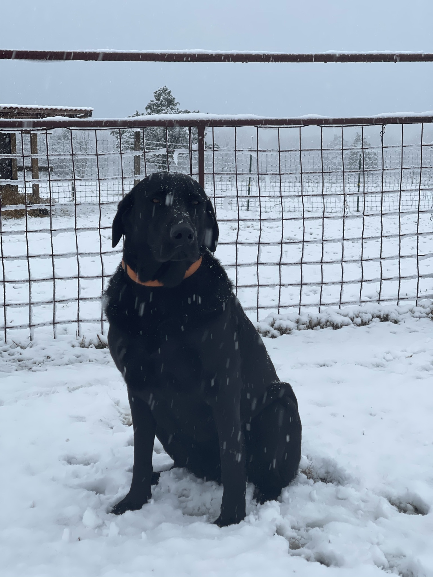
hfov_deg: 22.9
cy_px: 288
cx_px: 216
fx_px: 1067
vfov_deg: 30.3
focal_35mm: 64
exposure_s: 1/137
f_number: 2.2
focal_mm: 7.5
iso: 20
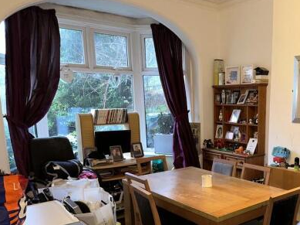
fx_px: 312
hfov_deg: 49.5
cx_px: 222
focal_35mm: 36
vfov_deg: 38.9
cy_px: 159
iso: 200
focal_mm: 6.86
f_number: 1.78
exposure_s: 1/16
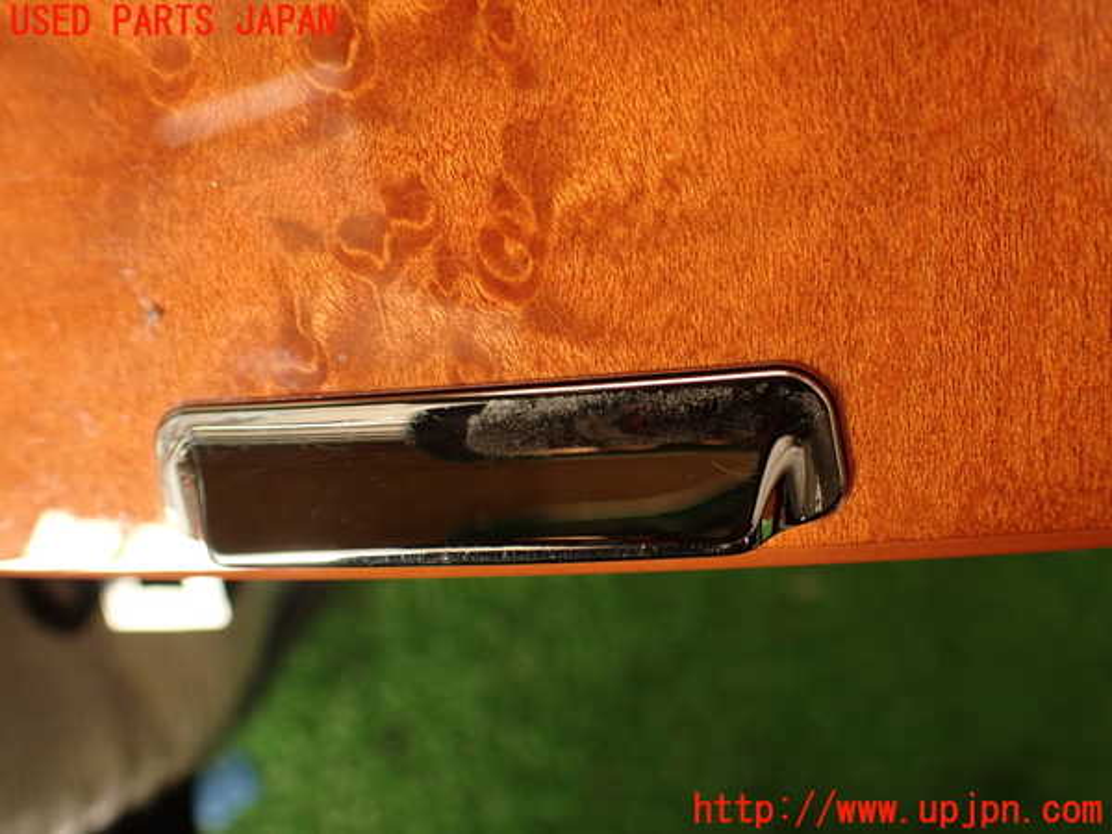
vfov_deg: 44.2
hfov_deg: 56.8
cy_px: 417
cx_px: 556
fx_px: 1028
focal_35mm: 32
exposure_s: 1/60
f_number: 2.4
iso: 125
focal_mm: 5.79
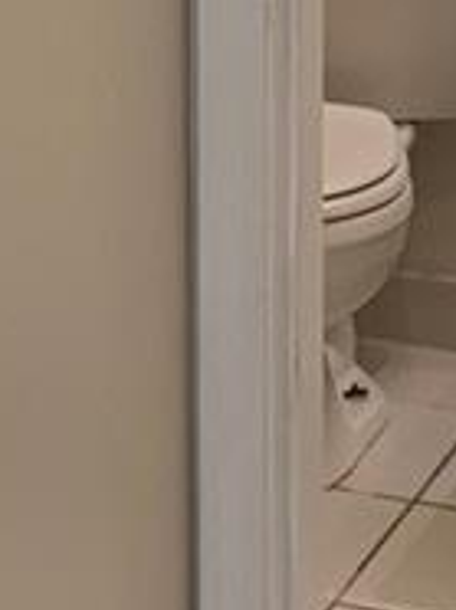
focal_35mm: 168
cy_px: -138
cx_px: -82
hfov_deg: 8.7
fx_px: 2958
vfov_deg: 11.5
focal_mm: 4.25
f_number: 1.8
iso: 100
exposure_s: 1/60
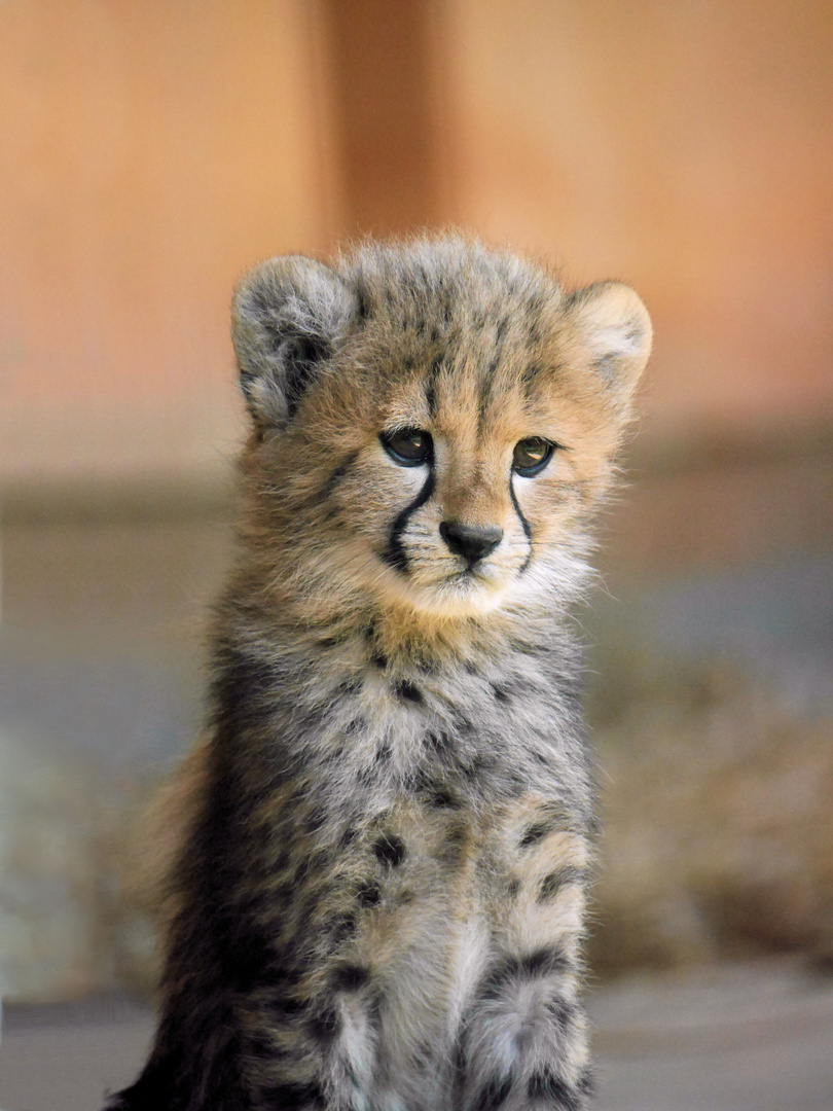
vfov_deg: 3.3
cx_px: 416
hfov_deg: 2.5
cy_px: 556
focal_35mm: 600
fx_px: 19251
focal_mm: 300
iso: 1600
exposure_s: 1/500
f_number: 5.6
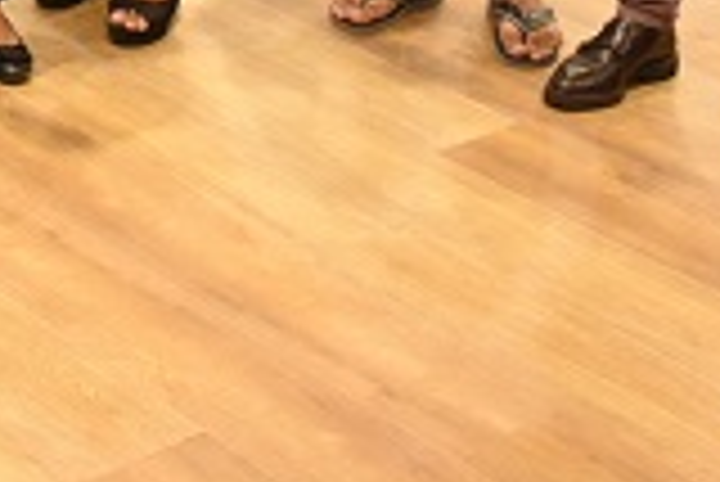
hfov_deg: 18.6
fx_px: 2022
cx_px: -243
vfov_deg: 12.5
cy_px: -374
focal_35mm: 101
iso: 1000
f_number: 4
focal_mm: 18
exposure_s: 1/200
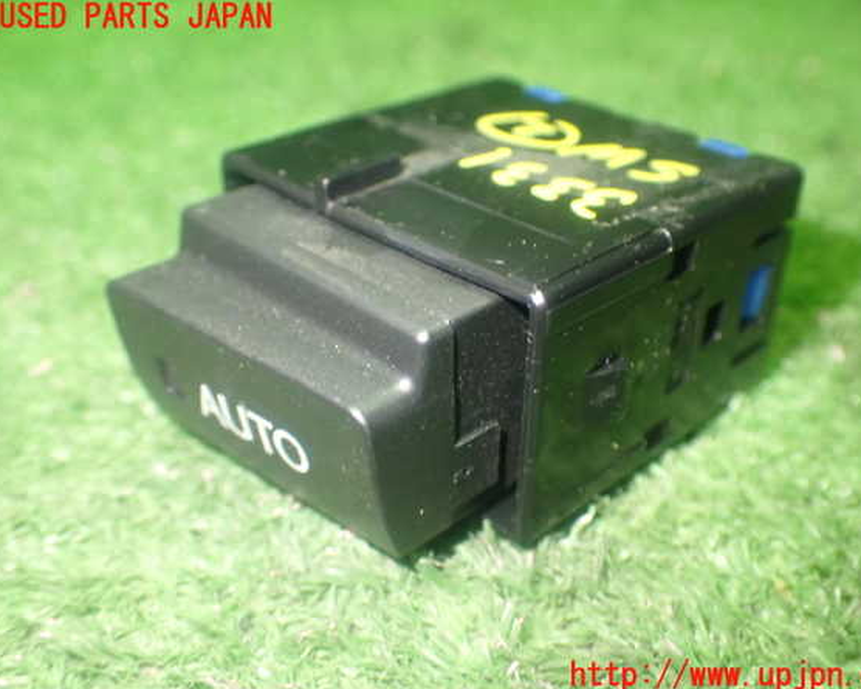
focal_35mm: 40
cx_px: 455
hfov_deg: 45.8
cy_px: 347
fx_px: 1019
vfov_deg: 37.3
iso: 800
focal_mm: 6.83
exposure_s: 1/30
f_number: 2.7
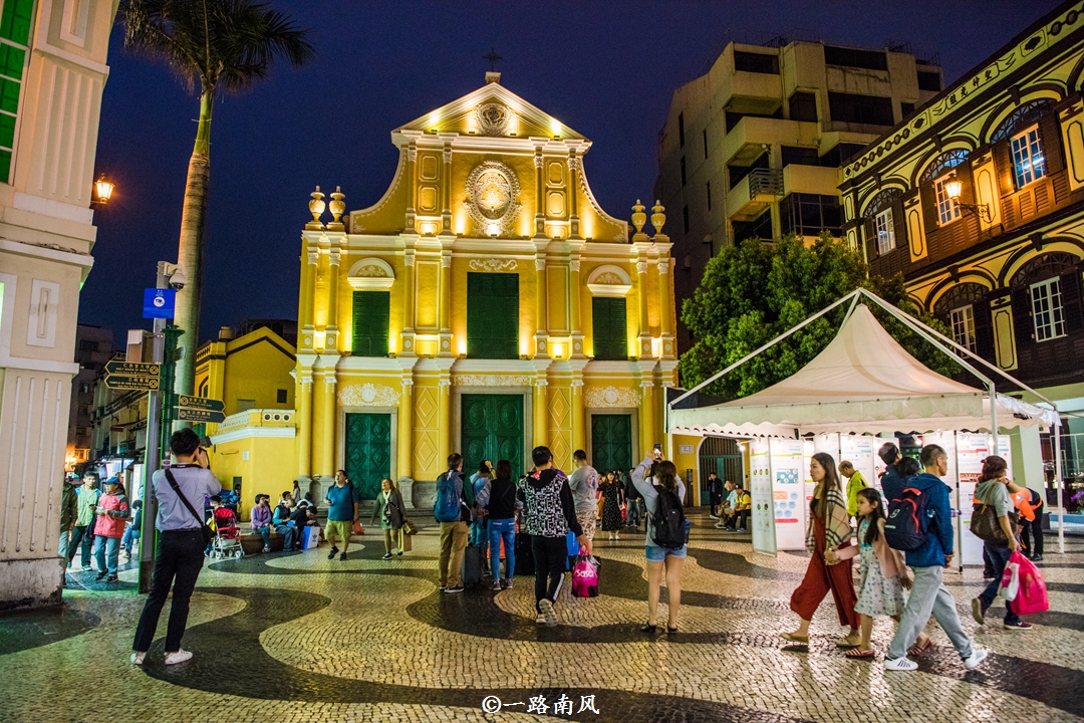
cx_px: 542
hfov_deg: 73.7
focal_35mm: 24
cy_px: 362
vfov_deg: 53.1
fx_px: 723
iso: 1600
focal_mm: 24
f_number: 4.5
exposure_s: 1/100
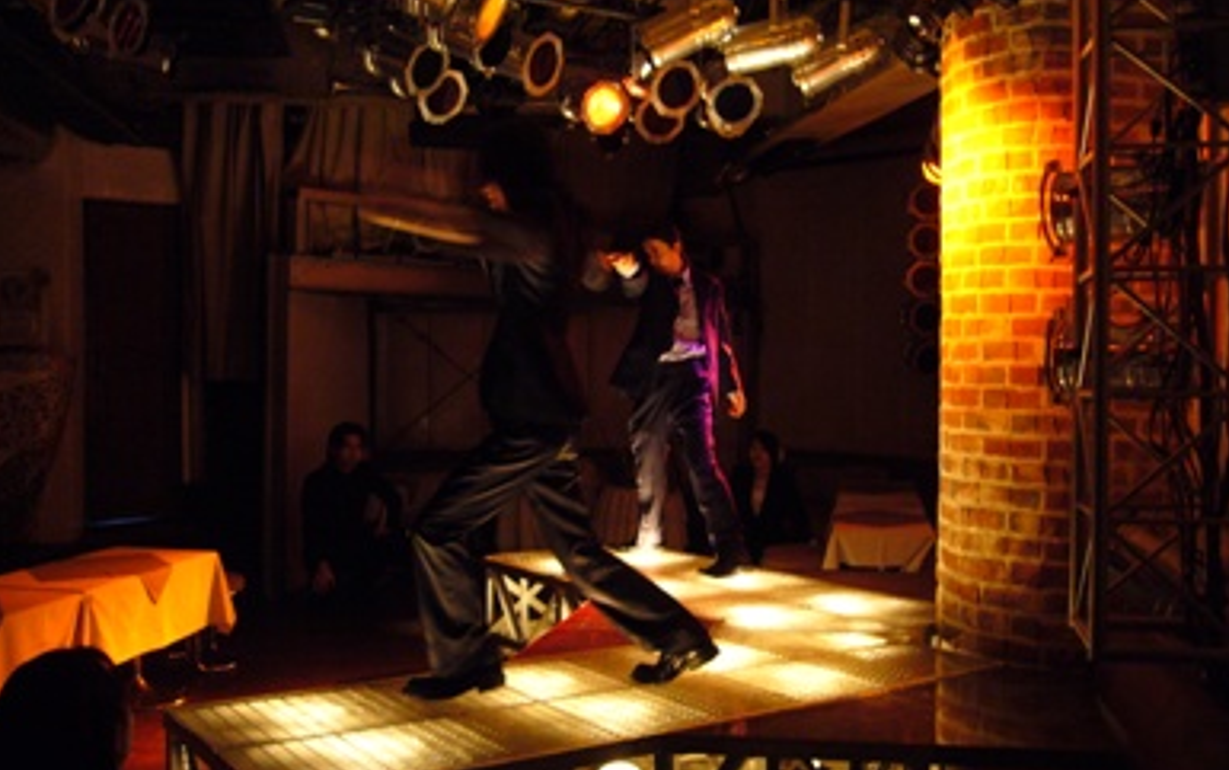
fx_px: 1273
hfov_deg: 51.5
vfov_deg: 33.6
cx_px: 607
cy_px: 383
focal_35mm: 38
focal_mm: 5.8
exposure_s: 1/8
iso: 200
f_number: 2.8
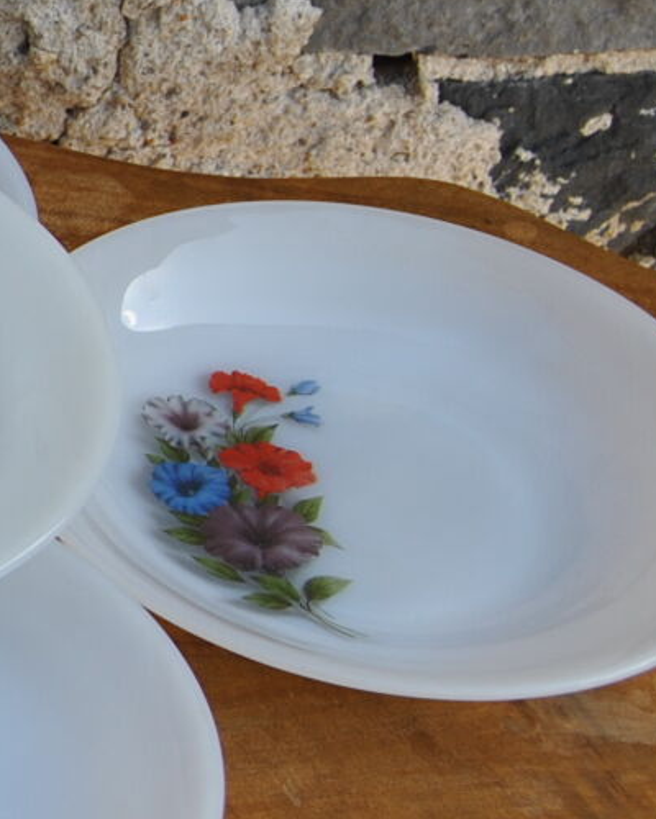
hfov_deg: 10.6
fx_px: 3179
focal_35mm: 131
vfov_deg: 14.7
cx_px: -725
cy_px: 257
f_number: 6.3
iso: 100
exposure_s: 1/160
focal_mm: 24
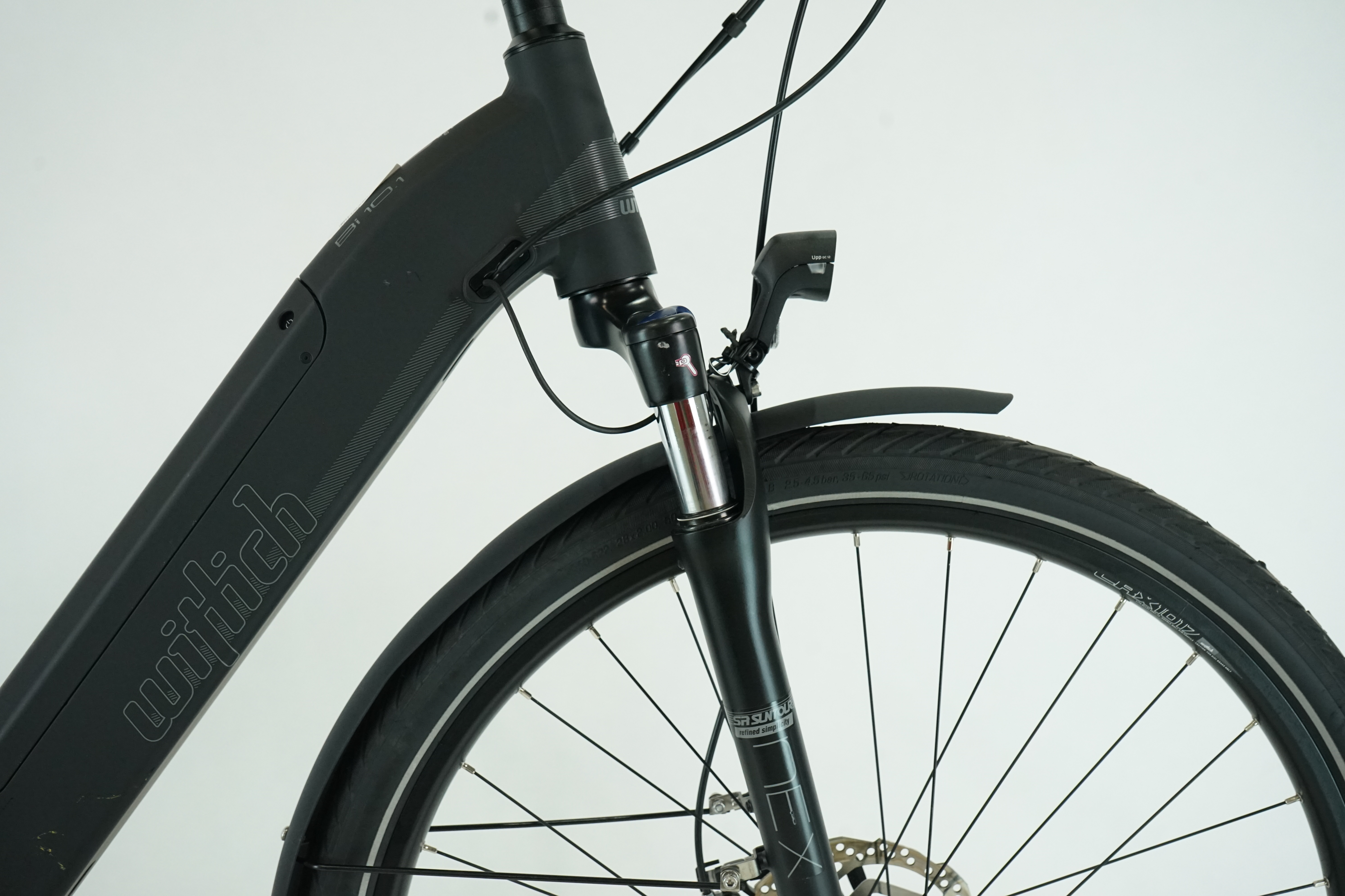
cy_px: 448
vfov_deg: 36.9
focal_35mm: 36
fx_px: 1345
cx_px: 672
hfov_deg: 53.1
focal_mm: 36
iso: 2500
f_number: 7.1
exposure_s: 1/200
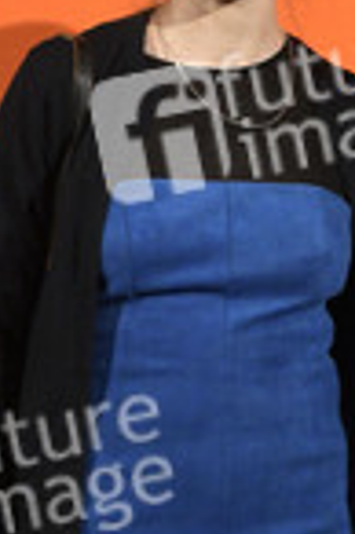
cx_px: 384
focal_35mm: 104
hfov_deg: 12.9
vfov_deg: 19.7
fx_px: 1542
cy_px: 300
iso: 2000
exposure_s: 1/160
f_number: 7.1
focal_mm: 38
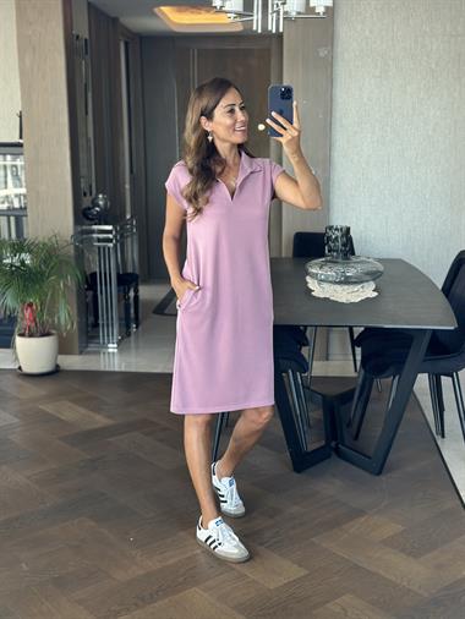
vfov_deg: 39.6
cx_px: 232
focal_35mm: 48
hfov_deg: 30.3
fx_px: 859
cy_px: 310
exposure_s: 1/60
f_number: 1.78
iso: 125
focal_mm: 6.86
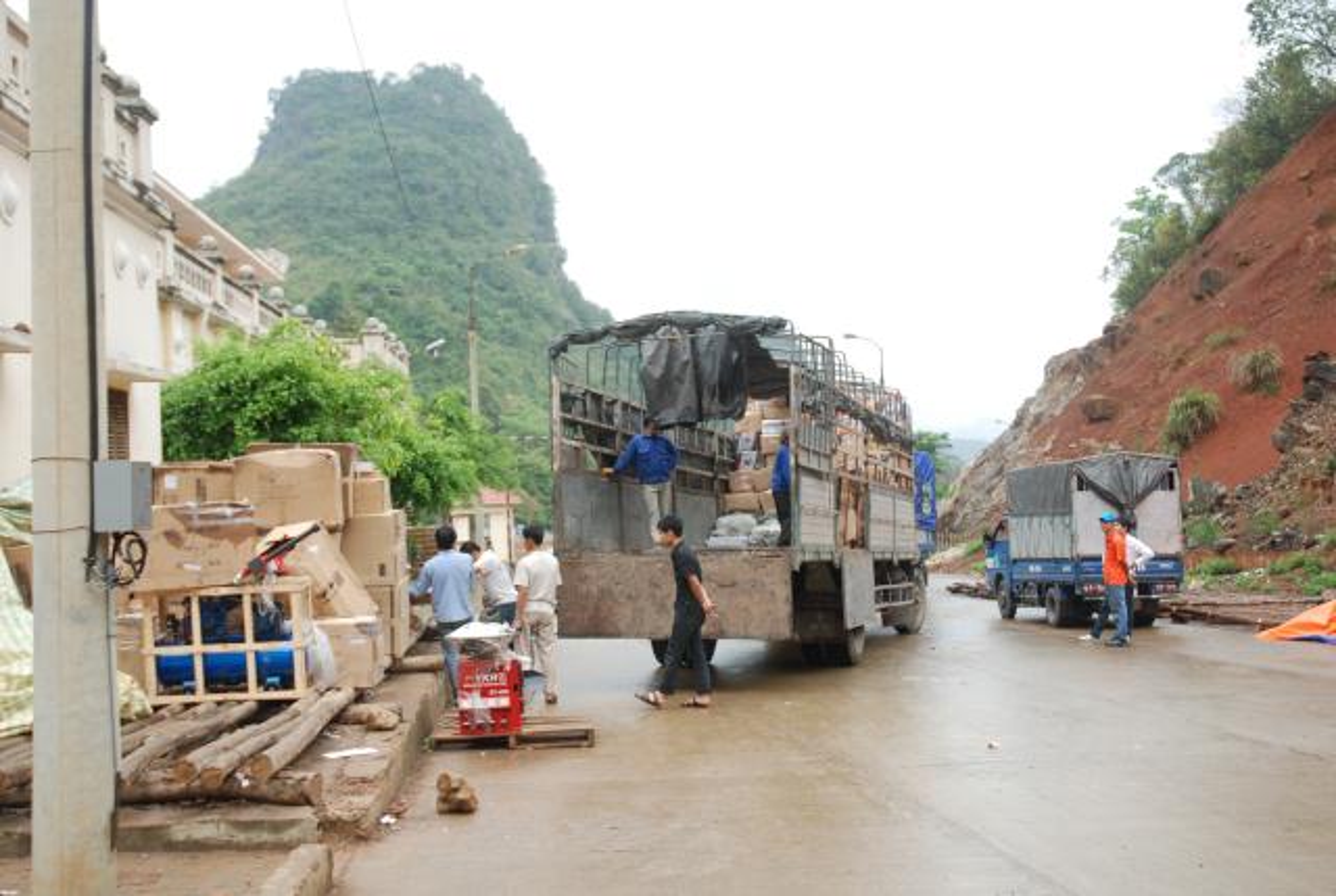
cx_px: 668
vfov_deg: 33.1
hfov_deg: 47.9
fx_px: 1505
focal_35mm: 40
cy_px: 448
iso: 200
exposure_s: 1/60
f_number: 4
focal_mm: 27
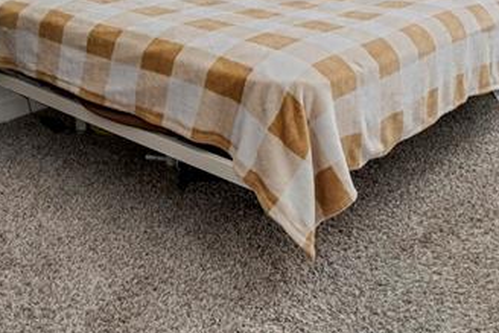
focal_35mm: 53
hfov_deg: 37.4
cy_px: -173
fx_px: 735
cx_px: 281
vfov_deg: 21.3
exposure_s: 1/1.25
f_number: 8
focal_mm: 17
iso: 250
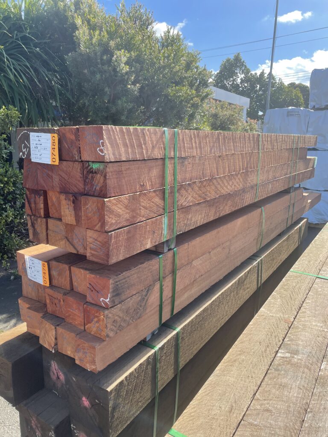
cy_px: 218
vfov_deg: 67.3
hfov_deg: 53.1
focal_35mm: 26
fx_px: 328
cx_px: 164
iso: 32
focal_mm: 4.2
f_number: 1.6
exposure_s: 1/1052
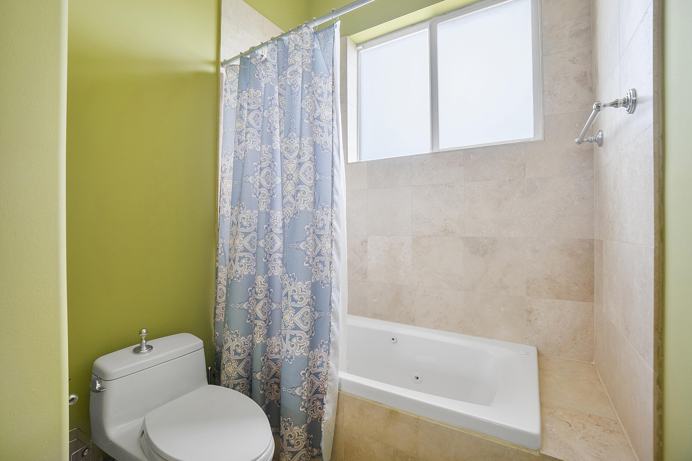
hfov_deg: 100.4
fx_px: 288
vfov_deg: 77.3
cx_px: 346
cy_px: 230
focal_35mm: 15
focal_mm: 10
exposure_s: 1/200
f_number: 7.1
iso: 320
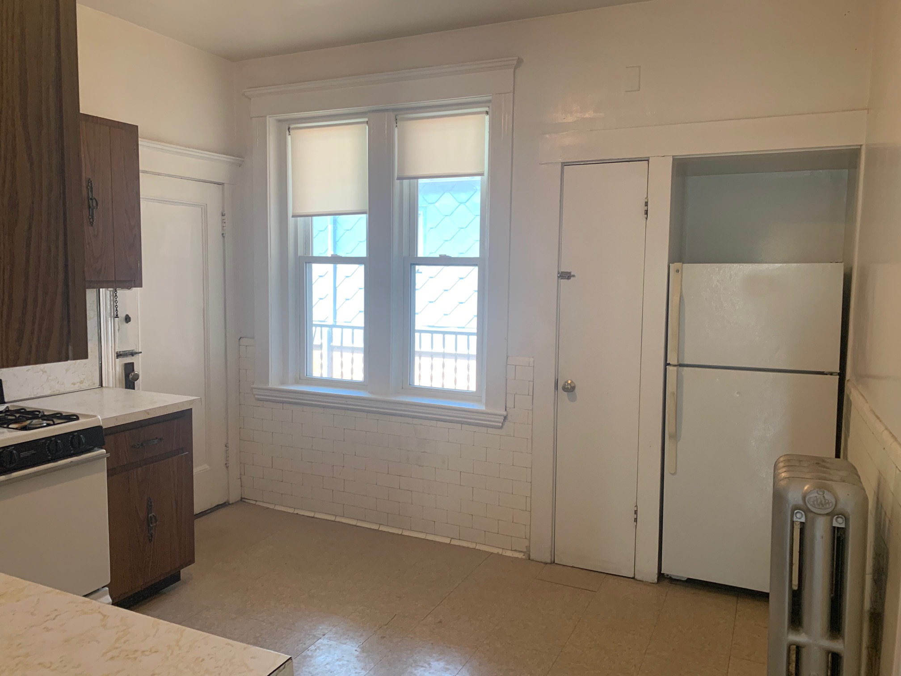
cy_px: 338
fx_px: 677
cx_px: 450
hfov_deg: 67.3
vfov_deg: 53.1
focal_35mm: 26
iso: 125
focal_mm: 4.25
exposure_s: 1/60
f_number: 1.8
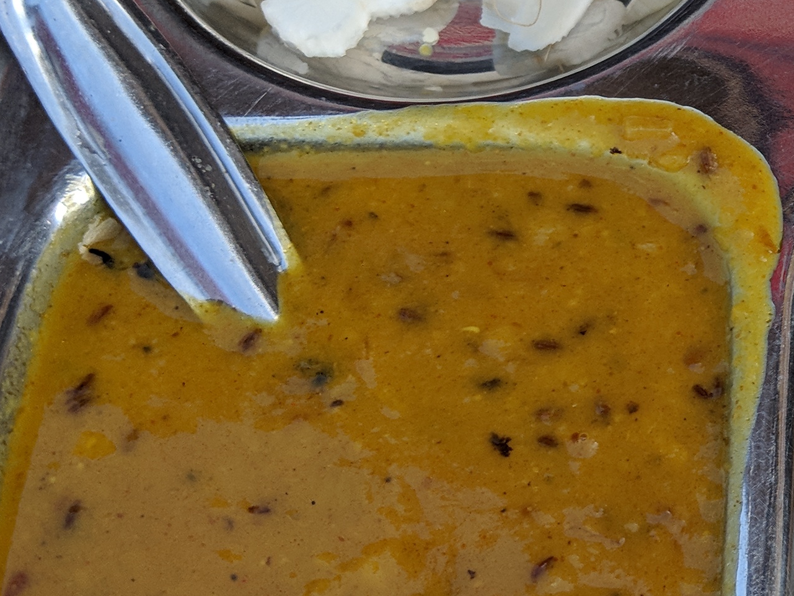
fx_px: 1950
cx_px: 1093
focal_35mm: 85
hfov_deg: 20.6
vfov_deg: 17.4
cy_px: 248
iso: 51
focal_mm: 4.44
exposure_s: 1/731
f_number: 1.8
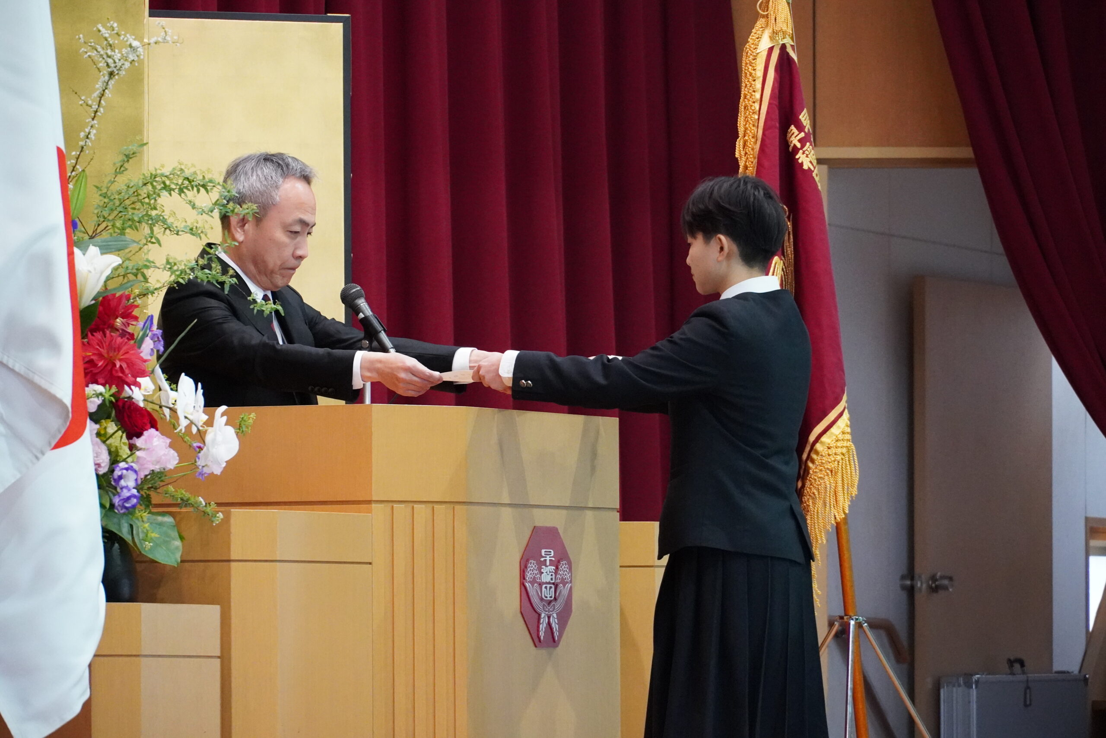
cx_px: 553
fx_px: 6221
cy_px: 369
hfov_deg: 10.2
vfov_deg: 6.8
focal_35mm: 202
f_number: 6.3
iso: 6400
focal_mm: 135
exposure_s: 1/80
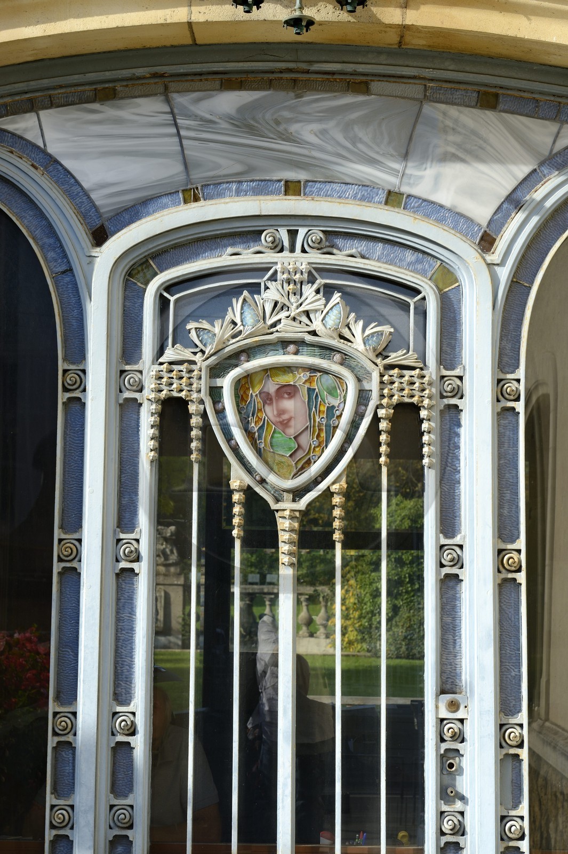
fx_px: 1658
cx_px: 284
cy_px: 427
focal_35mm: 70
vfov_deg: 28.9
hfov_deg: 19.4
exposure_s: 1/200
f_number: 10
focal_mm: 70
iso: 200
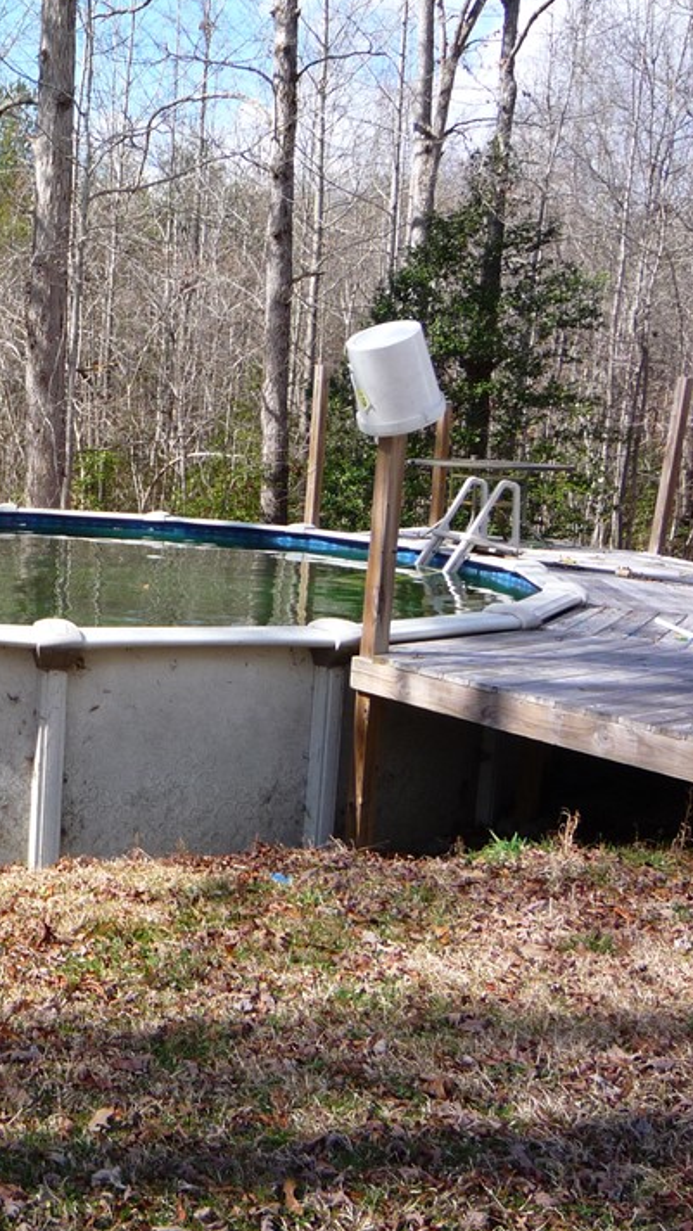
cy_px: 638
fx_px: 1534
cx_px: -73
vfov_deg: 43.7
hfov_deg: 23.8
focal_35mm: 47
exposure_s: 1/320
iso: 100
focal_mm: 5.2
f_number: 4
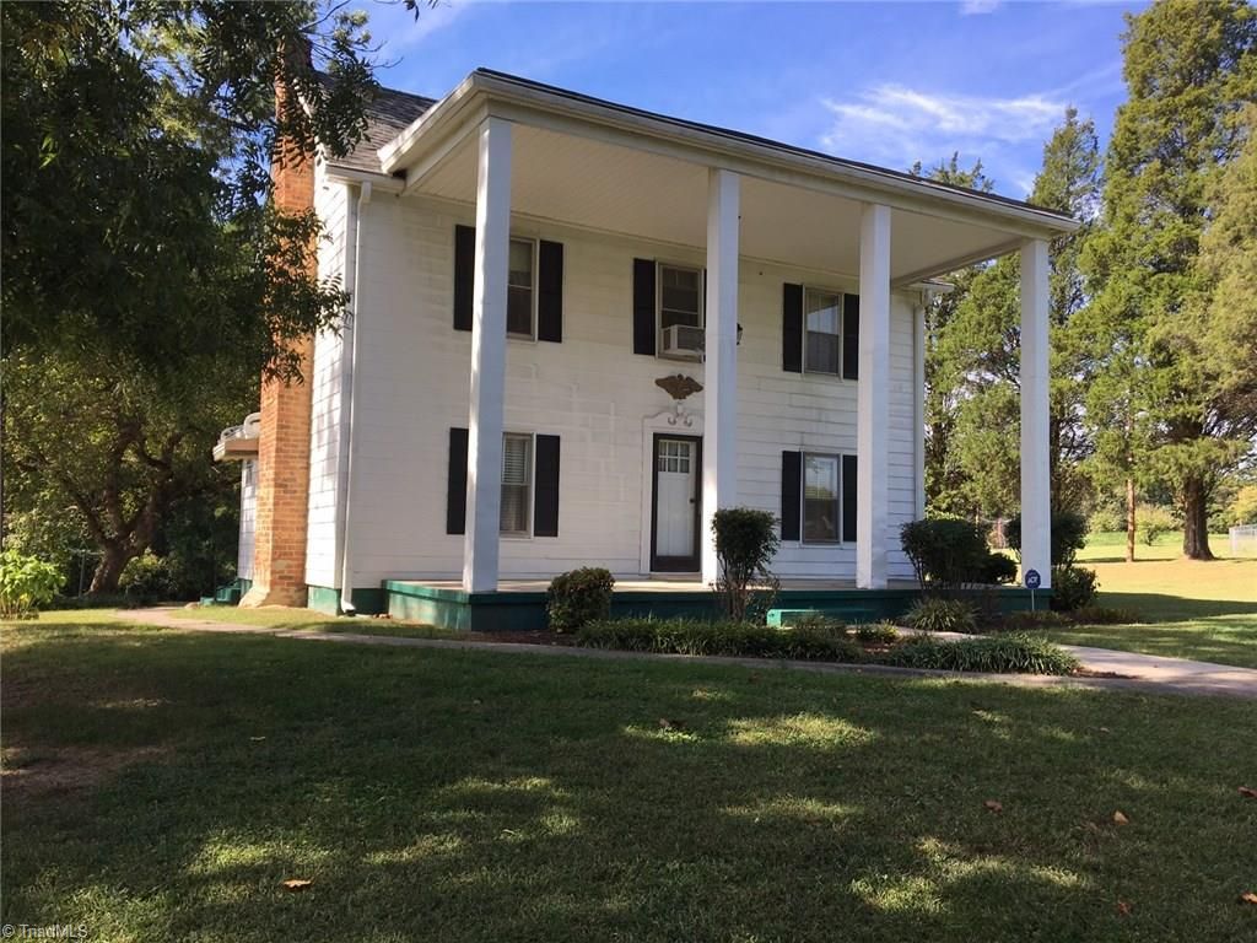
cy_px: 472
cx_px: 628
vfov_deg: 48.2
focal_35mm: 29
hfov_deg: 61.7
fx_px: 1053
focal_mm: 4.15
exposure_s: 1/615
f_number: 2.2
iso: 25
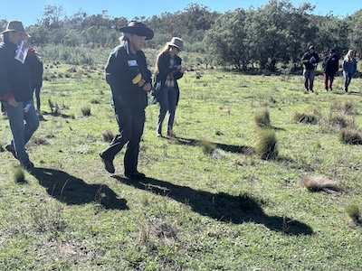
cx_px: 181
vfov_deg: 53.1
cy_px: 136
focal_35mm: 26
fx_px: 272
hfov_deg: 67.3
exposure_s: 1/1876
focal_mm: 5.96
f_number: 1.6
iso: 50
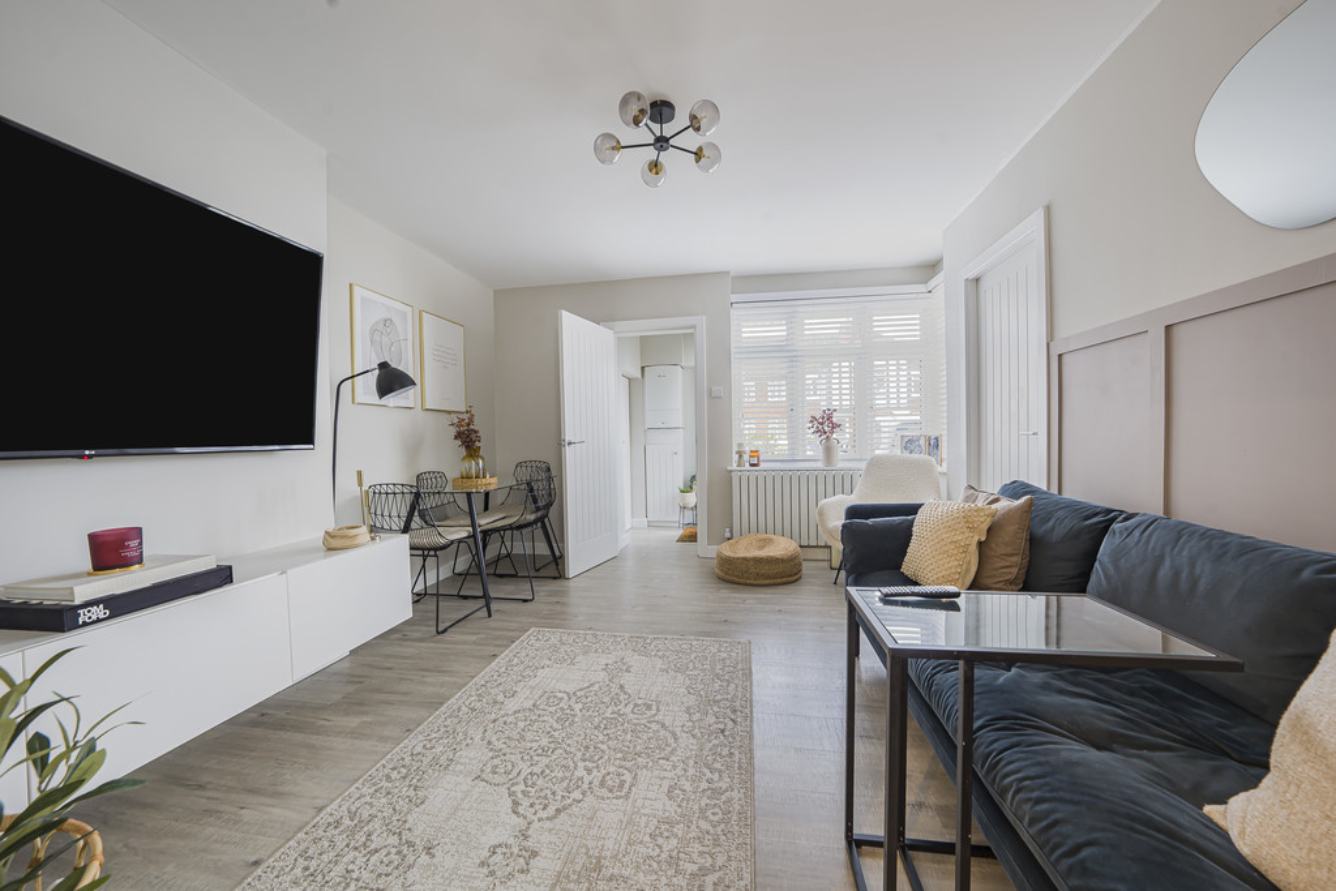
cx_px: 668
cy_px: 446
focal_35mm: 12
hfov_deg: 112.6
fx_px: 445
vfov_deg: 90.0
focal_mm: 12
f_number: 9
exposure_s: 2.5
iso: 320
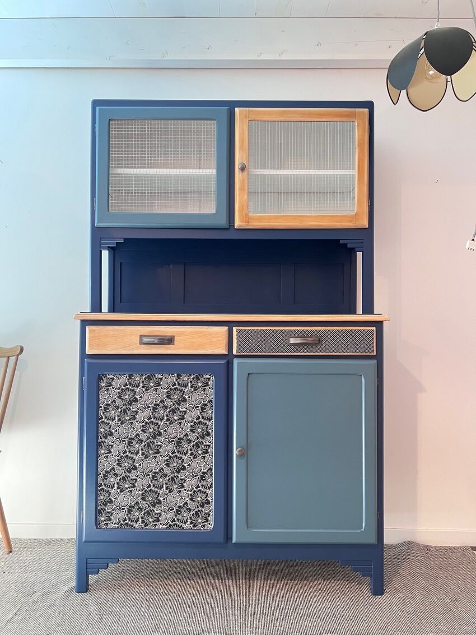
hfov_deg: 53.1
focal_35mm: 26
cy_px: 318
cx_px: 238
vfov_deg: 67.3
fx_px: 477
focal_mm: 5.7
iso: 250
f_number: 1.5
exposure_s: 1/50
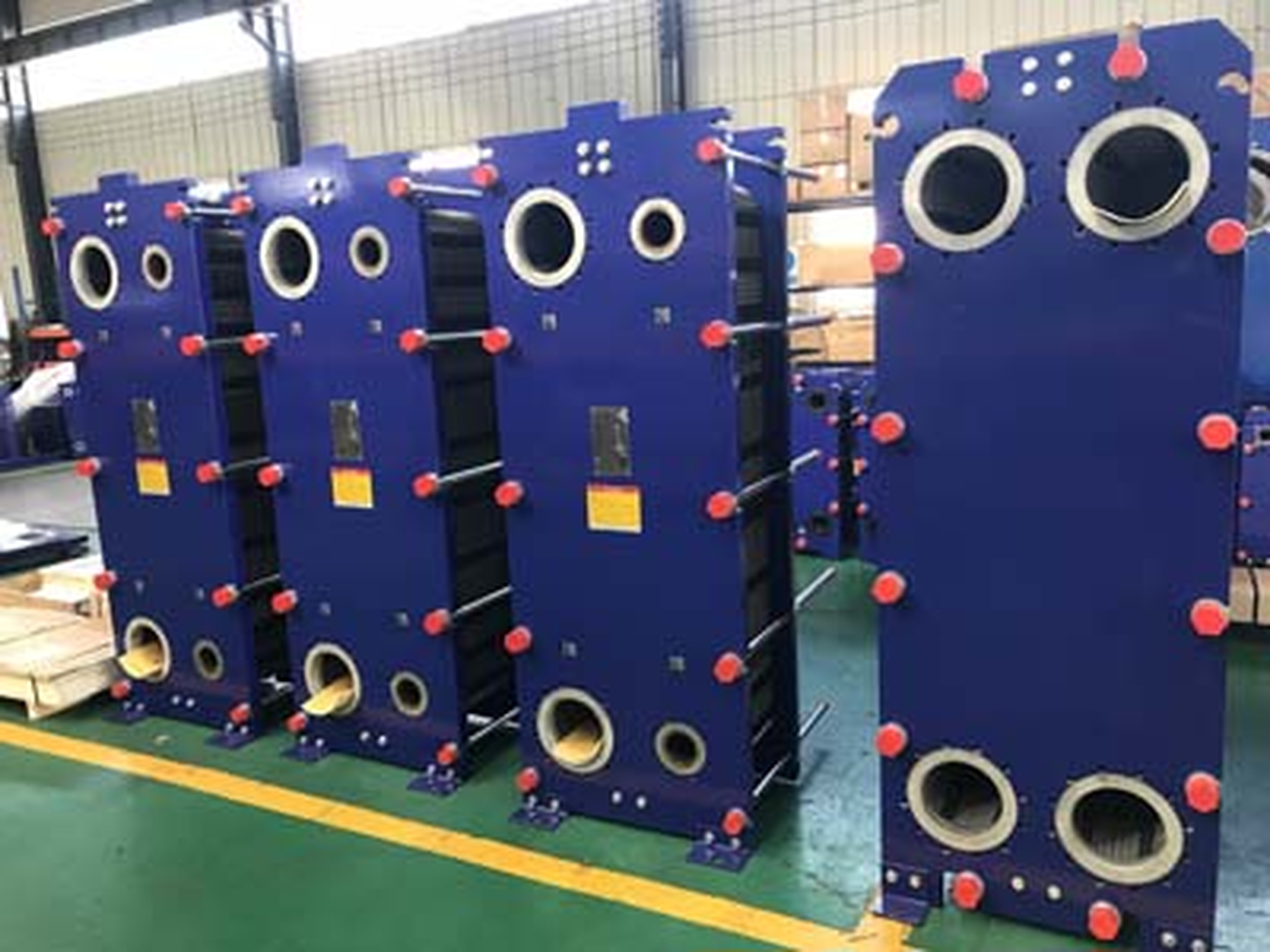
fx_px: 1027
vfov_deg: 49.7
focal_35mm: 28
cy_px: 476
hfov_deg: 63.4
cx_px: 635
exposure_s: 1/25
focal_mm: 3.99
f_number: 1.8
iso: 40
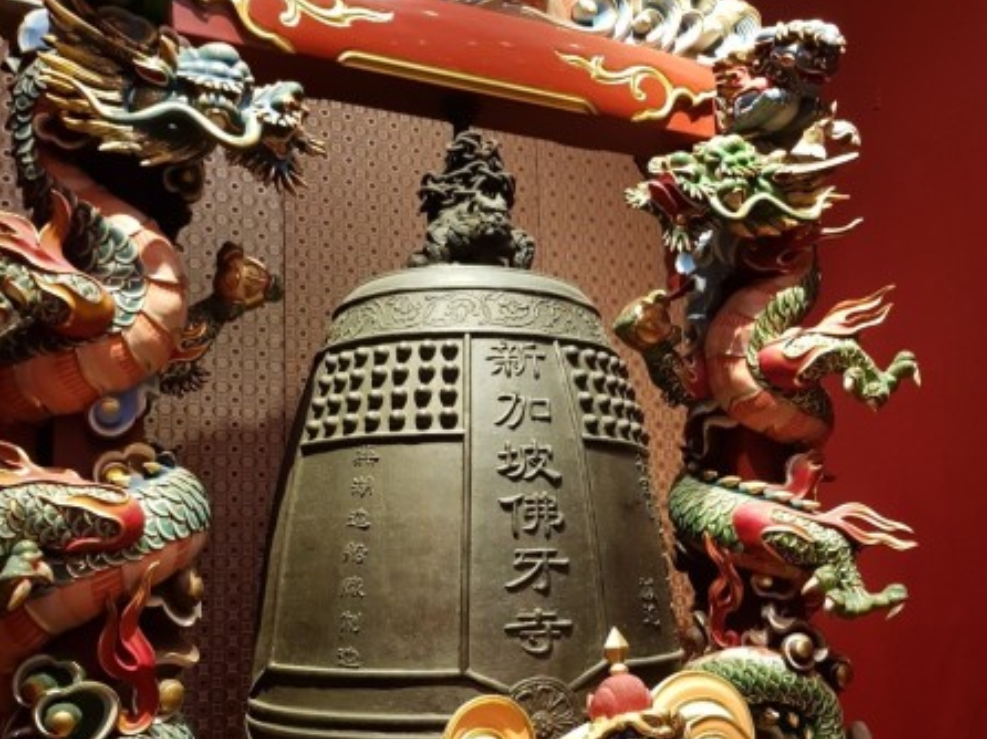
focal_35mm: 35
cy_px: 456
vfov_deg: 40.4
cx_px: 494
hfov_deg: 52.7
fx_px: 997
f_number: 1.7
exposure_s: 1/18
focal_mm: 4.2
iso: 200
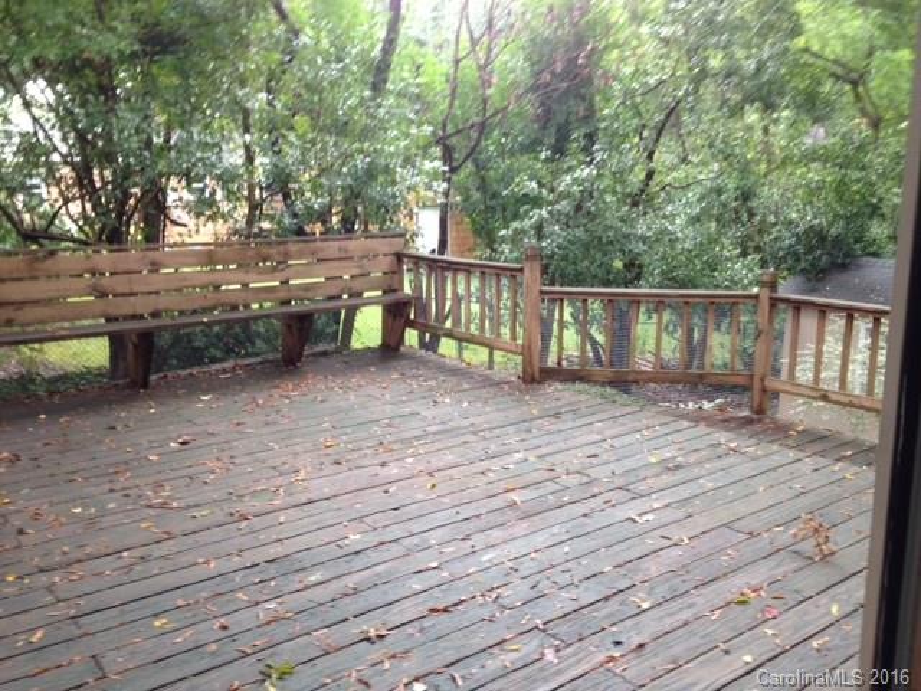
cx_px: 460
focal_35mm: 33
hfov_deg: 55.4
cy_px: 346
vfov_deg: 42.9
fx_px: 878
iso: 50
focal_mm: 4.12
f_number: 2.4
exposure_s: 1/30
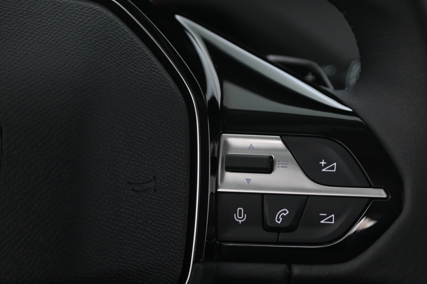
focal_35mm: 174
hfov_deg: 11.8
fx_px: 2062
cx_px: 255
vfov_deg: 7.9
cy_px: 188
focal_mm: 120
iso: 2000
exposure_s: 1/15
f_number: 4
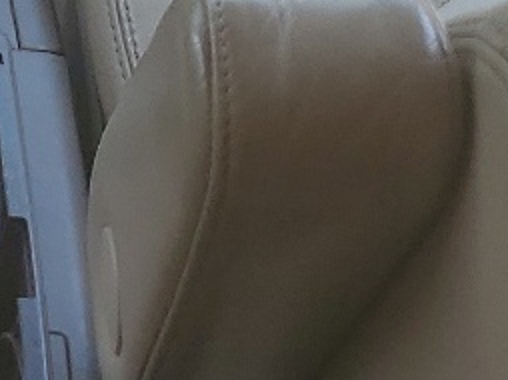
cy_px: -432
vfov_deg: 8.5
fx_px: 2404
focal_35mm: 164
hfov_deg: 11.5
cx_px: -272
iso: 50
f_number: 1.5
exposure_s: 1/556
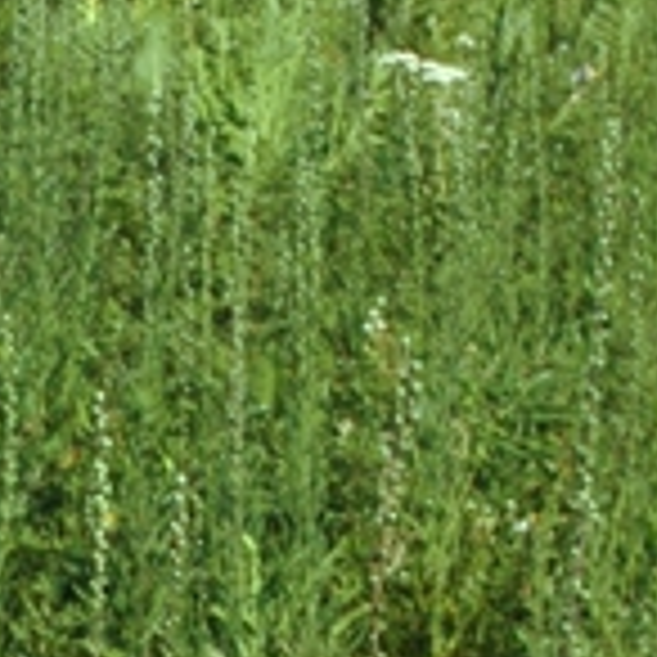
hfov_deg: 6.9
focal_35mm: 250
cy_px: 792
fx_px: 5368
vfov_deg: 7.0
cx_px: -306
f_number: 16
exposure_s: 1/125
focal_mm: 28
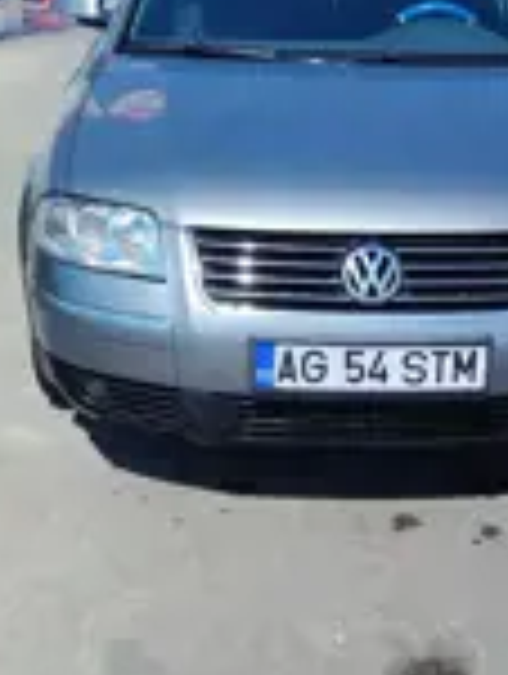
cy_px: 279
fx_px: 1249
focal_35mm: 64
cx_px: 409
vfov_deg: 30.2
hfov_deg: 22.7
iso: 100
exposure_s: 1/1213
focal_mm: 5.25
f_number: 1.75
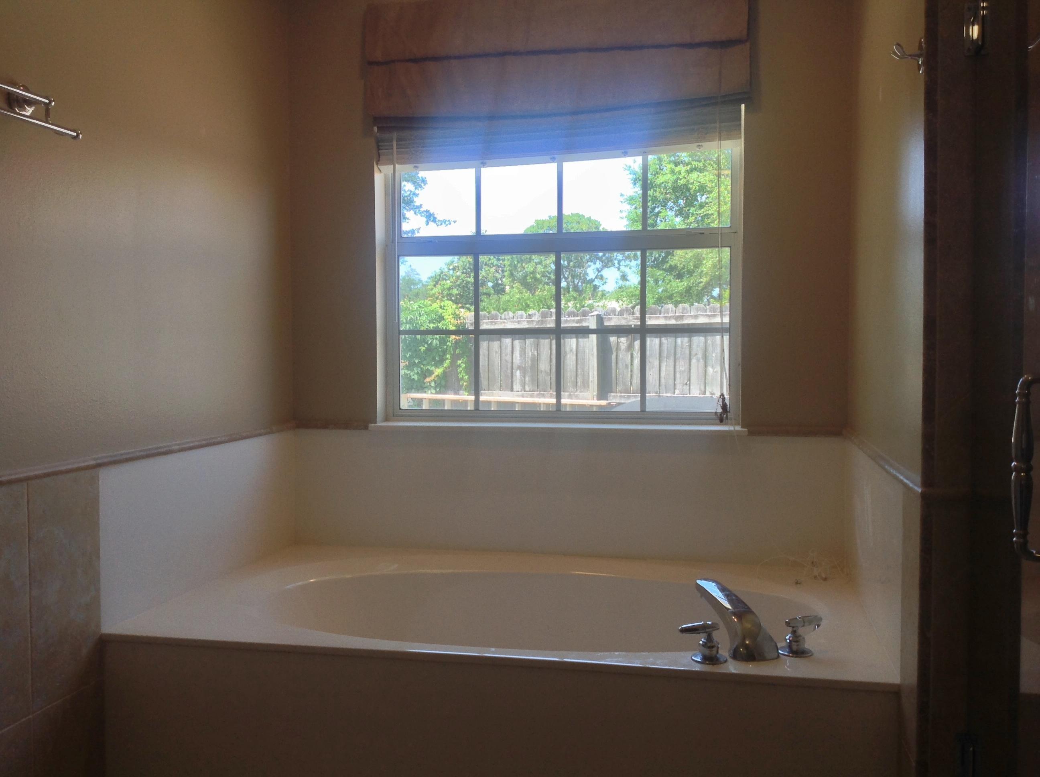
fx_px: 1050
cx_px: 520
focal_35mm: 35
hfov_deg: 52.7
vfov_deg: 40.6
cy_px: 388
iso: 64
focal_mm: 4.28
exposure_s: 1/120
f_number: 2.4
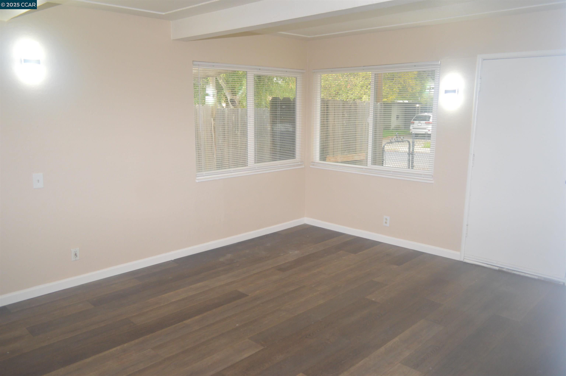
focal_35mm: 27
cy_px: 188
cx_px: 283
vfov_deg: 47.8
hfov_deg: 67.4
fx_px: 424
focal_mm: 18
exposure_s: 1/60
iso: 500
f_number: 3.5
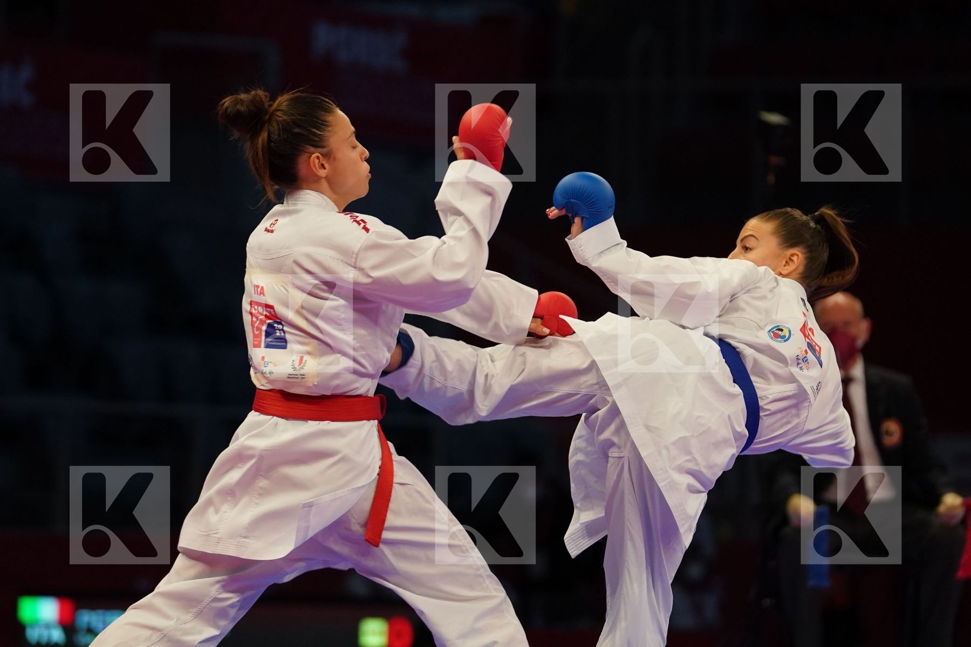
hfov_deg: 9.7
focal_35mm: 213
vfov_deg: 6.4
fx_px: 5745
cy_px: 324
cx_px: 486
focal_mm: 142
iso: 2000
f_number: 2.8
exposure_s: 1/1000
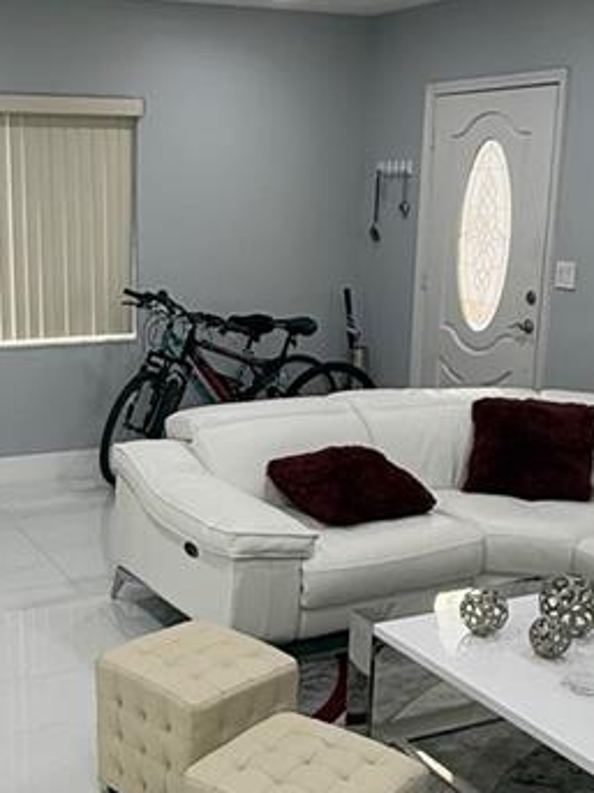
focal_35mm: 49
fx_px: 1122
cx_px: 185
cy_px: 460
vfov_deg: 38.8
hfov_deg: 29.4
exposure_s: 1/120
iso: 160
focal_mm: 2.22
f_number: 2.2
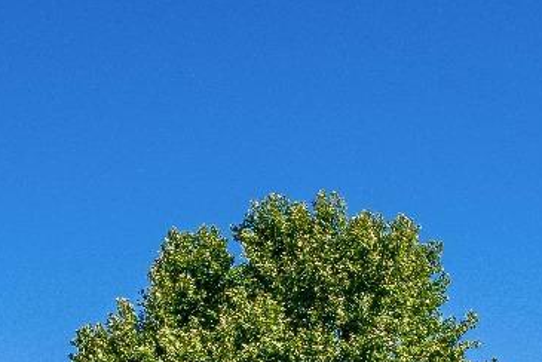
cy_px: 691
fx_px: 1175
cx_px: 251
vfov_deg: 14.8
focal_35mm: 78
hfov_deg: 26.0
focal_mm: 19
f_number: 11
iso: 320
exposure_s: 1/320
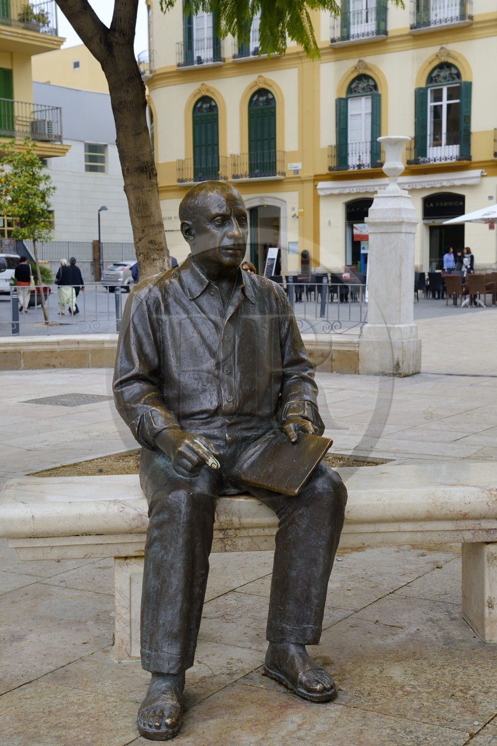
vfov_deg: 38.2
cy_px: 373
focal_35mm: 52
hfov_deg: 26.0
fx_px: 1077
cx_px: 248
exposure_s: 1/250
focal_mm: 52
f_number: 8
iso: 800
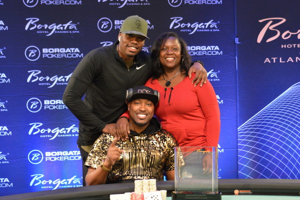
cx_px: 150
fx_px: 525
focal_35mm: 63
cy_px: 100
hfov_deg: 31.9
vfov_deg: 21.6
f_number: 2.8
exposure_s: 1/60
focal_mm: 42
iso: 1600
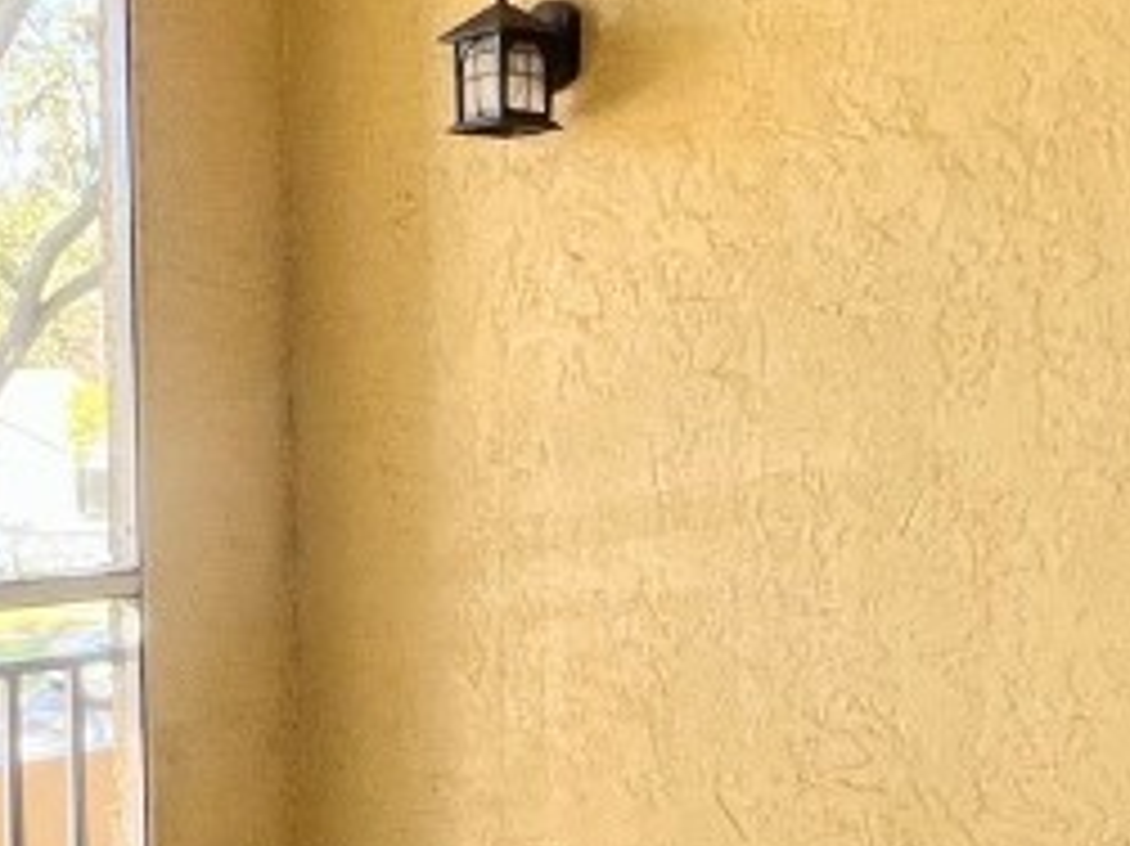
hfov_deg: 36.1
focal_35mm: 53
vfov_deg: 27.4
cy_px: 549
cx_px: 455
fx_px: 1729
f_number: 1.8
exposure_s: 1/99
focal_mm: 1.57
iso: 80
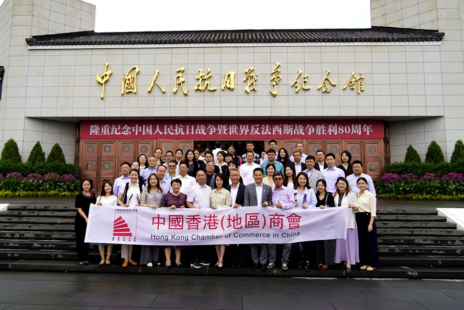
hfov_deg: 69.4
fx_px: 335
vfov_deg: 49.5
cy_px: 146
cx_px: 224
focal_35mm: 26
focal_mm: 24
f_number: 5
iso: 100
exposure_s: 1/160
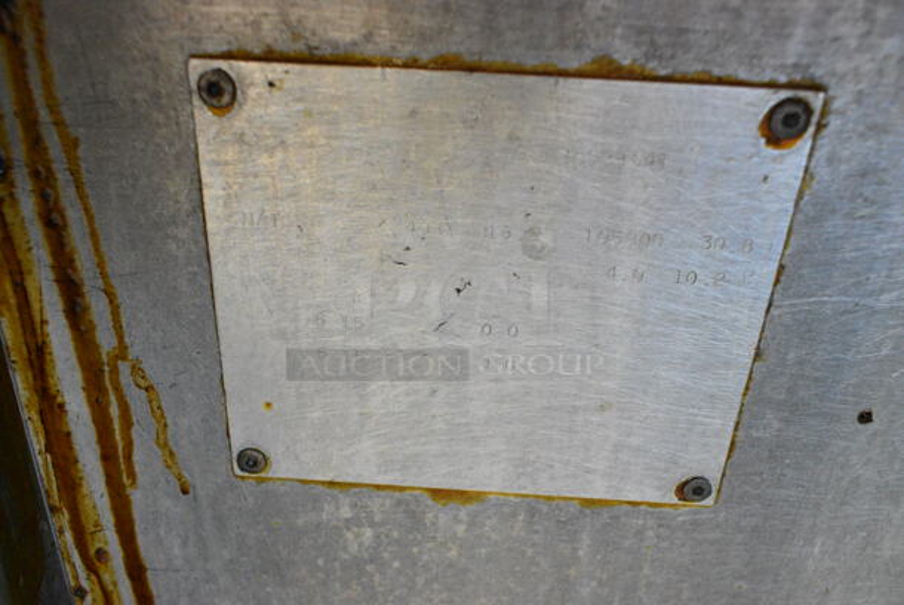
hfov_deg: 67.3
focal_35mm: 27
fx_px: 679
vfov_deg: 48.0
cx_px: 452
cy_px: 302
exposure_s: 1/200
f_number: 7.1
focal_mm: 18
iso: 6400
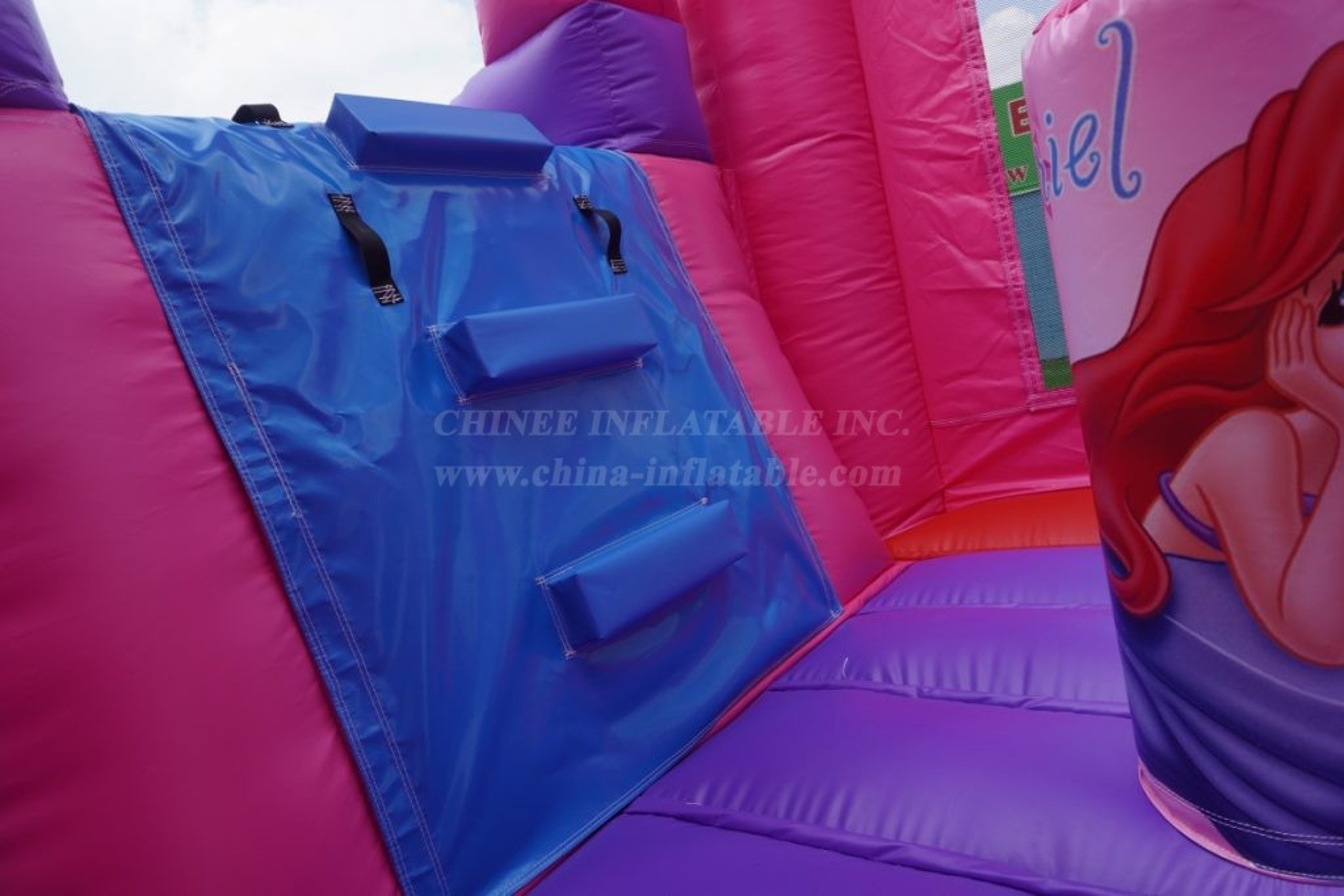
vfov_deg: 53.1
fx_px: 896
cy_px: 448
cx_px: 672
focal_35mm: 24
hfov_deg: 73.7
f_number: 5.6
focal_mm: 16
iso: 100
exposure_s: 1/400
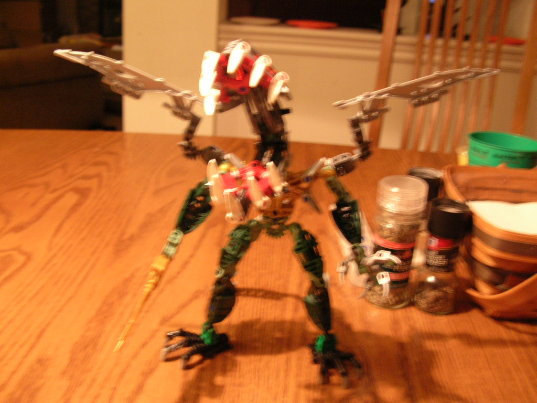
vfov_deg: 39.7
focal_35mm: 36
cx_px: 268
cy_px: 202
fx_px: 558
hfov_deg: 51.4
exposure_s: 1/3.8
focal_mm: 6
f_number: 2.7
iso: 140
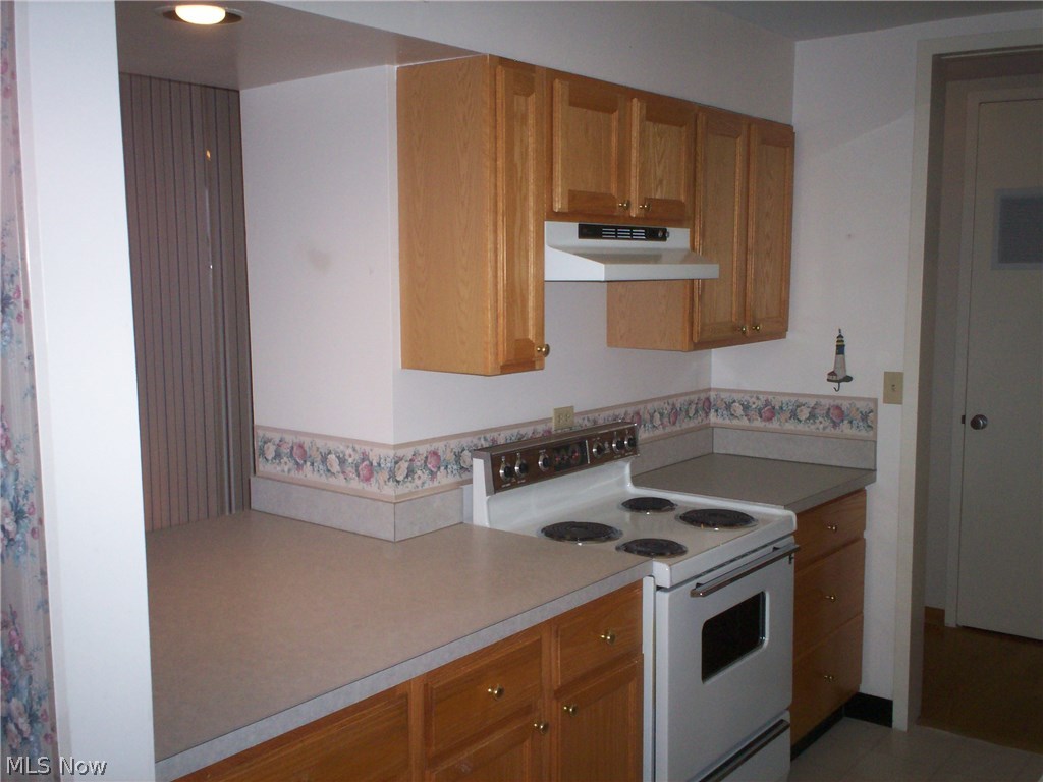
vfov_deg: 39.7
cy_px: 391
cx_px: 522
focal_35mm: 36
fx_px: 1085
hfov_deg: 51.4
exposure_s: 1/60
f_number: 4.5
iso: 140
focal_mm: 6
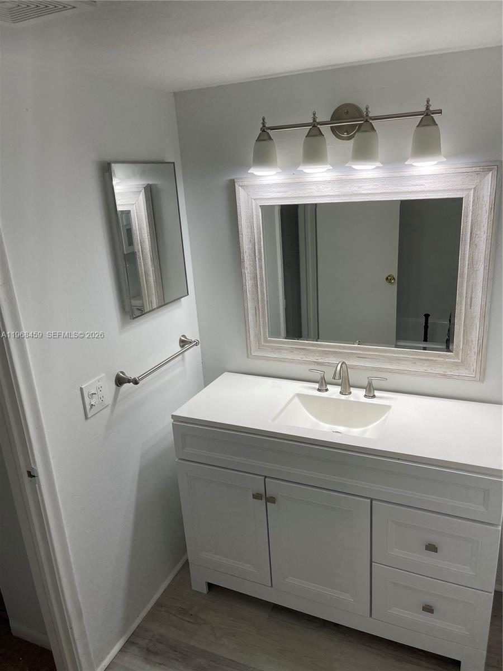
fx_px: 504
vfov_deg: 67.3
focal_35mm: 26
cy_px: 336
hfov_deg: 53.1
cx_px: 252
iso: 32
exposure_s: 1/204
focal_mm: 5.1
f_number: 1.6
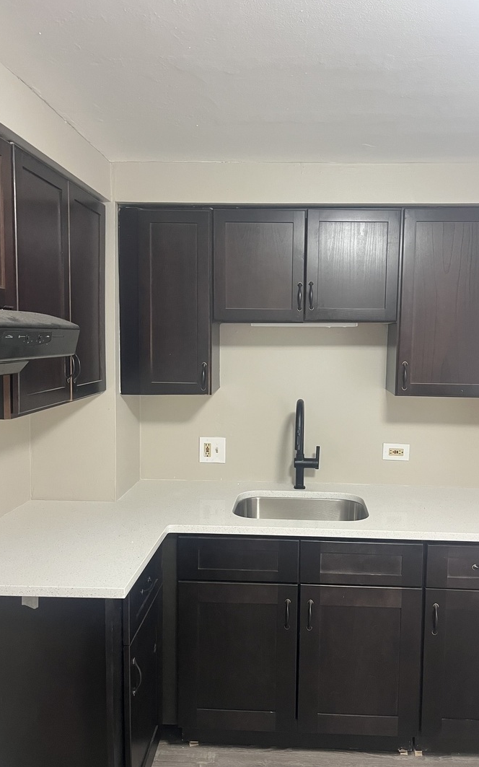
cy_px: 382
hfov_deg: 44.4
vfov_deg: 66.5
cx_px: 270
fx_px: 585
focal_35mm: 28
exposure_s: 1/60
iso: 320
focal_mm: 5.1
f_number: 1.6
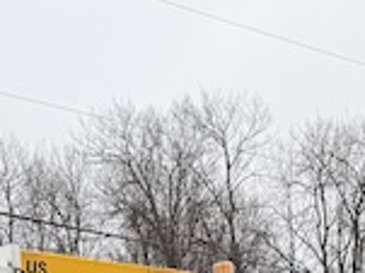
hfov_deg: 15.5
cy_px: 669
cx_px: 249
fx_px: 1338
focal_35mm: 127
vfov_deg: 10.1
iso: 64
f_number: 1.78
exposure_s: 1/244
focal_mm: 6.76
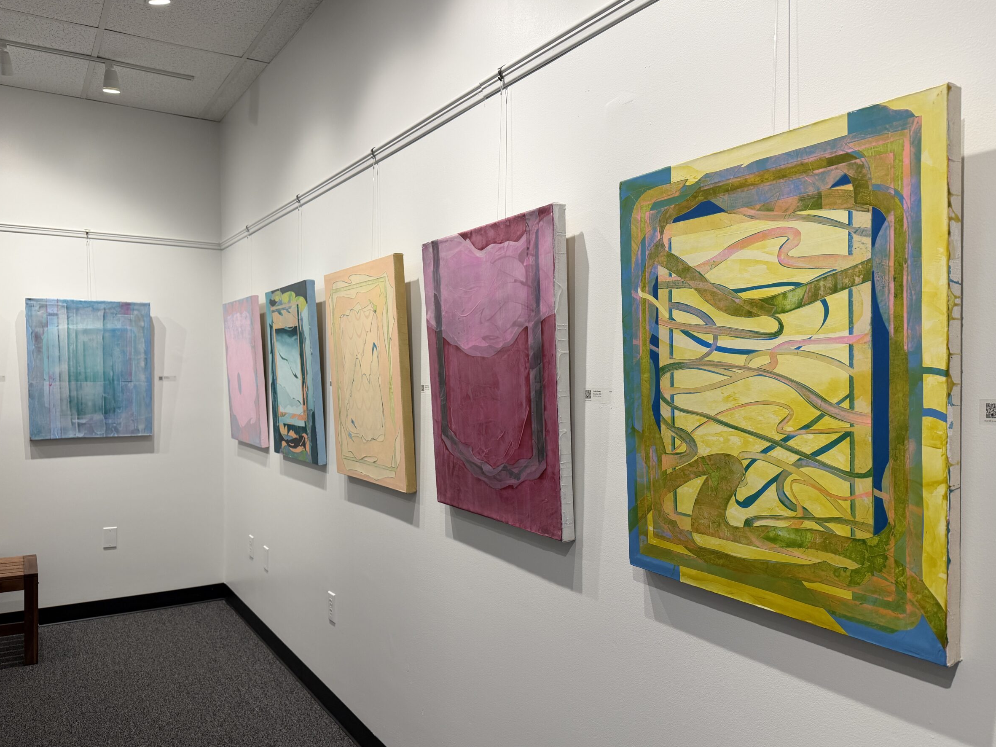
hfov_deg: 67.3
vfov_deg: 53.0
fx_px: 748
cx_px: 481
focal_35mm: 26
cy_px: 394
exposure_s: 1/120
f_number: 1.78
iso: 80
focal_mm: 6.76
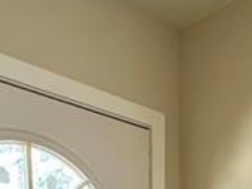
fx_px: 386
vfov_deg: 20.9
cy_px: 320
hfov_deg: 34.7
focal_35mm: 53
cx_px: 210
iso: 250
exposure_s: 1/120
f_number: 2.2
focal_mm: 2.22
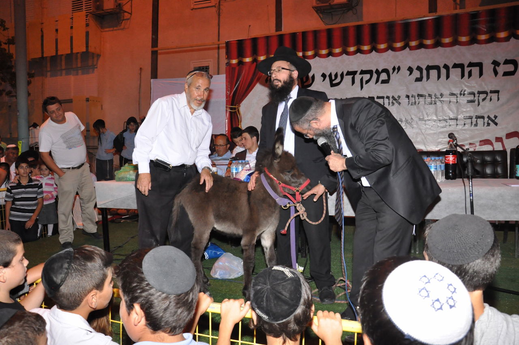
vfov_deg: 47.8
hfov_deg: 67.4
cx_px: 260
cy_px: 172
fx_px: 389
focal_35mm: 27
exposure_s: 1/60
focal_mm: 18
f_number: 7.1
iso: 1600
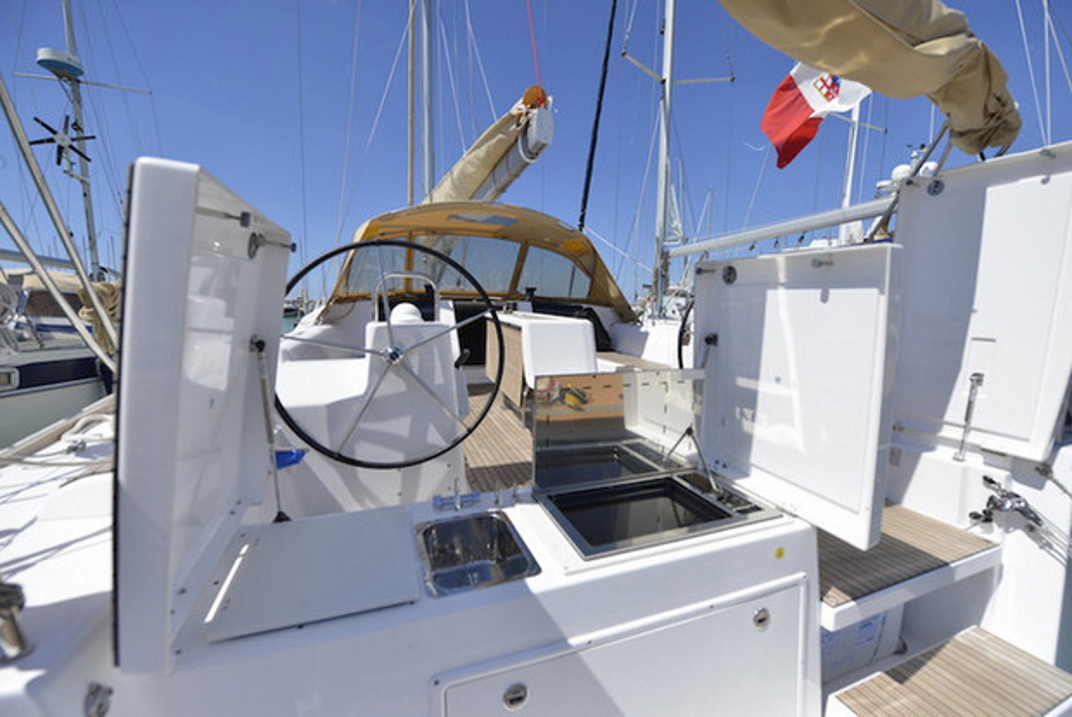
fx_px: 417
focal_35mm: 14
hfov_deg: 104.2
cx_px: 536
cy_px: 358
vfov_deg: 81.4
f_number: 4.5
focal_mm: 14
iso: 640
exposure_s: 1/8000
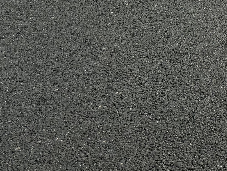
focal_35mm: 136
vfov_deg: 9.8
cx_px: 497
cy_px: -216
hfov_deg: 12.3
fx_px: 892
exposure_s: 1/6711
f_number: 1.78
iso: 80
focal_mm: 6.76
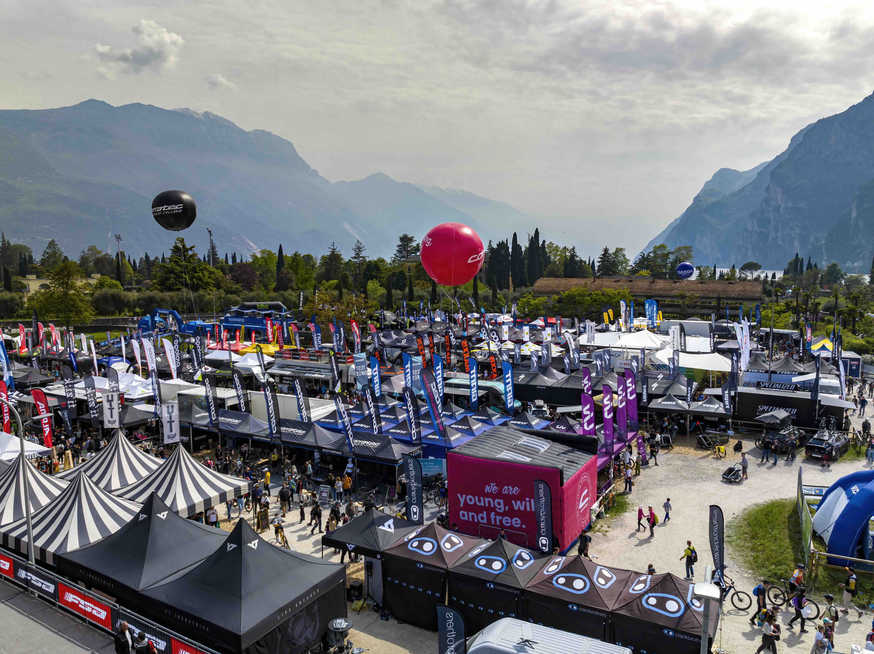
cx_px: 437
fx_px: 606
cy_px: 327
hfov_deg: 71.6
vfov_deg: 56.8
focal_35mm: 24
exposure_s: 1/100
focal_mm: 12.29
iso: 100
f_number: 4
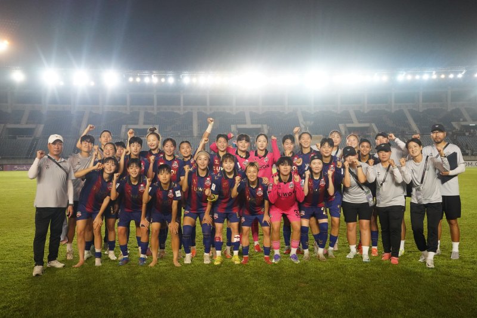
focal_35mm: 36
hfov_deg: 53.1
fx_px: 477
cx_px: 238
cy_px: 159
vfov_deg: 36.9
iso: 10000
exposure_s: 1/1600
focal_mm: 36
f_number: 5
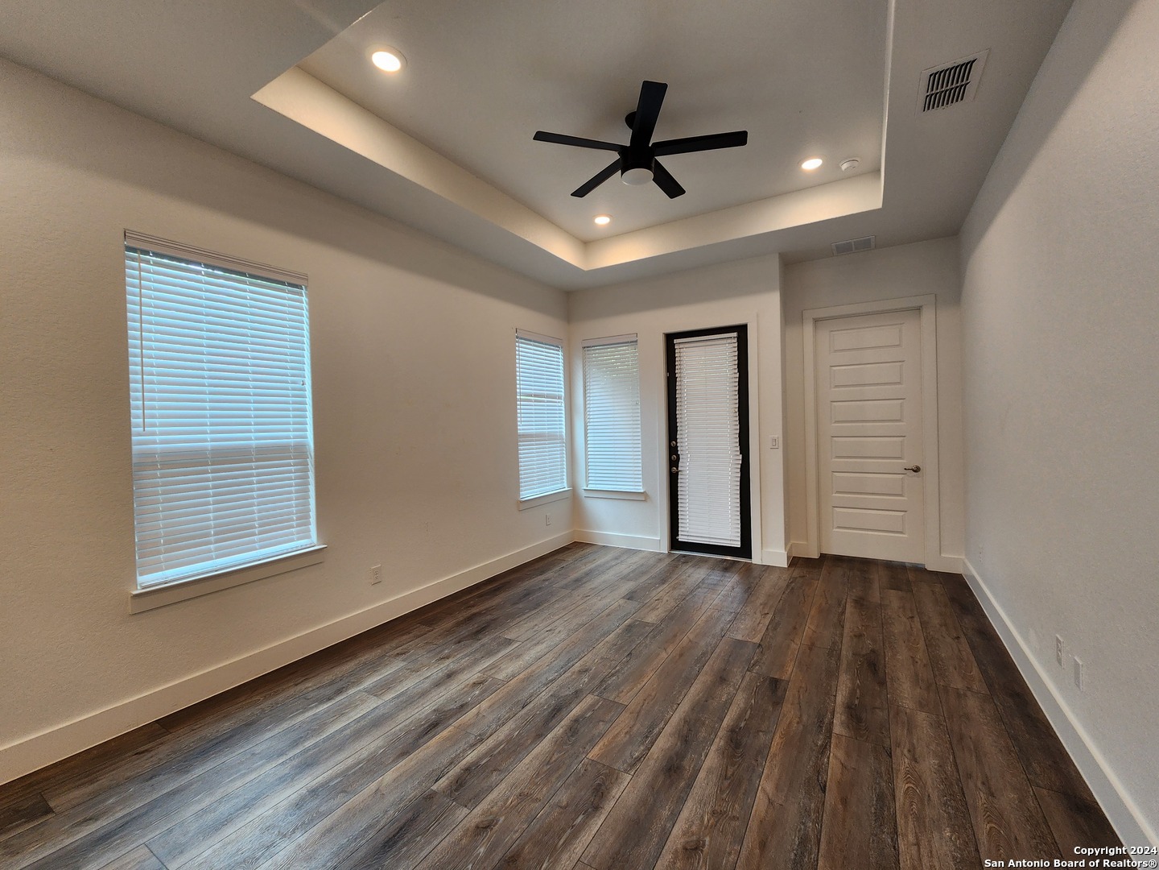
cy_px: 435
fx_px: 435
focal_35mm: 13
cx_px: 580
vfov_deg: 89.9
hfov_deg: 106.2
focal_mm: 2.2
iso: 80
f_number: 2.2
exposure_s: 1/60
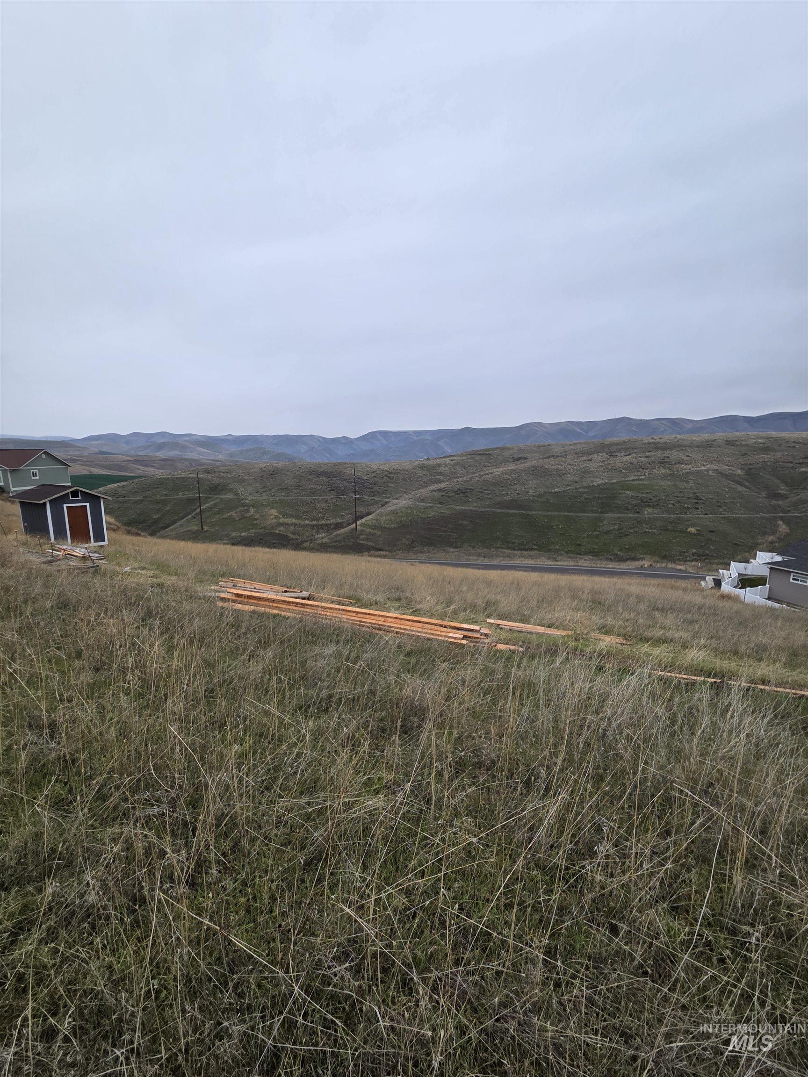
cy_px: 538
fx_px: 405
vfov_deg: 106.2
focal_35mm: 13
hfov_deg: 89.9
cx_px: 404
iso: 50
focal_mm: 2.2
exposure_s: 1/120
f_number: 2.2
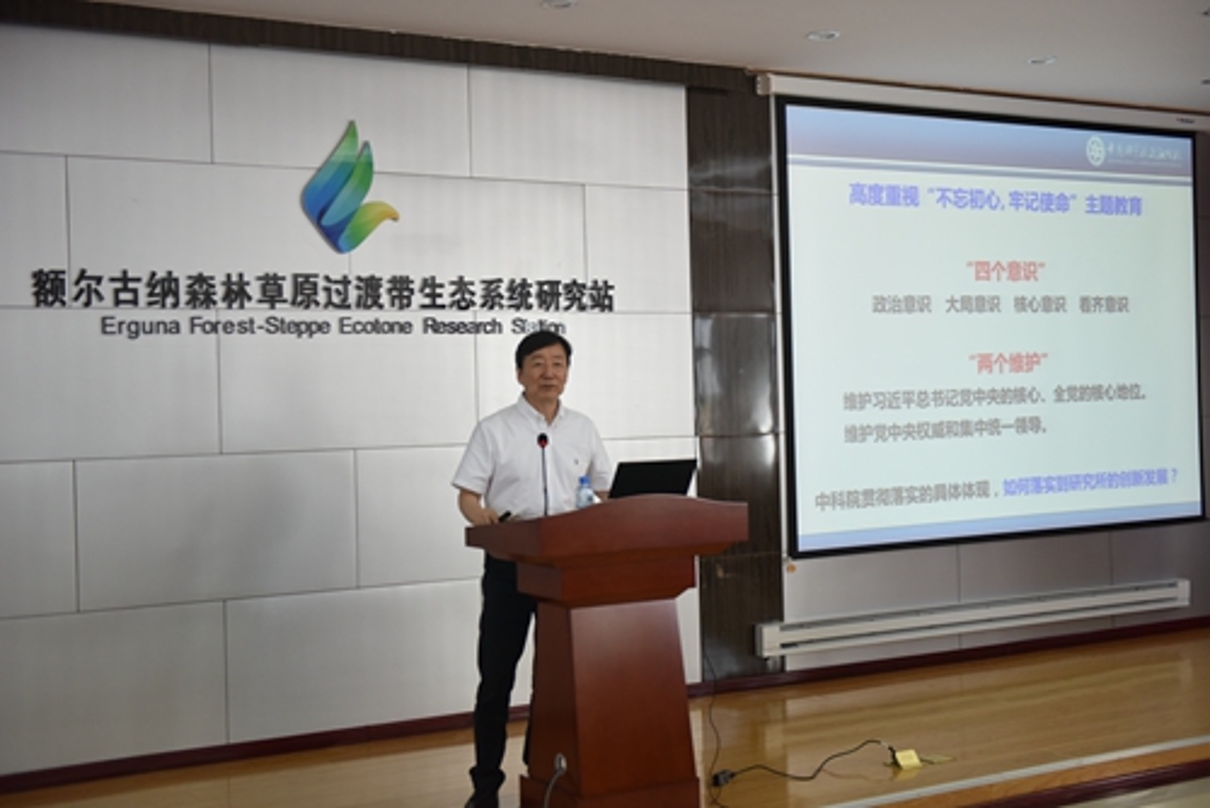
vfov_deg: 29.9
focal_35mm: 45
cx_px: 605
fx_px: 1513
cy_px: 404
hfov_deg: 43.6
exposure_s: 1/640
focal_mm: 45
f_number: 2.8
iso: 1600
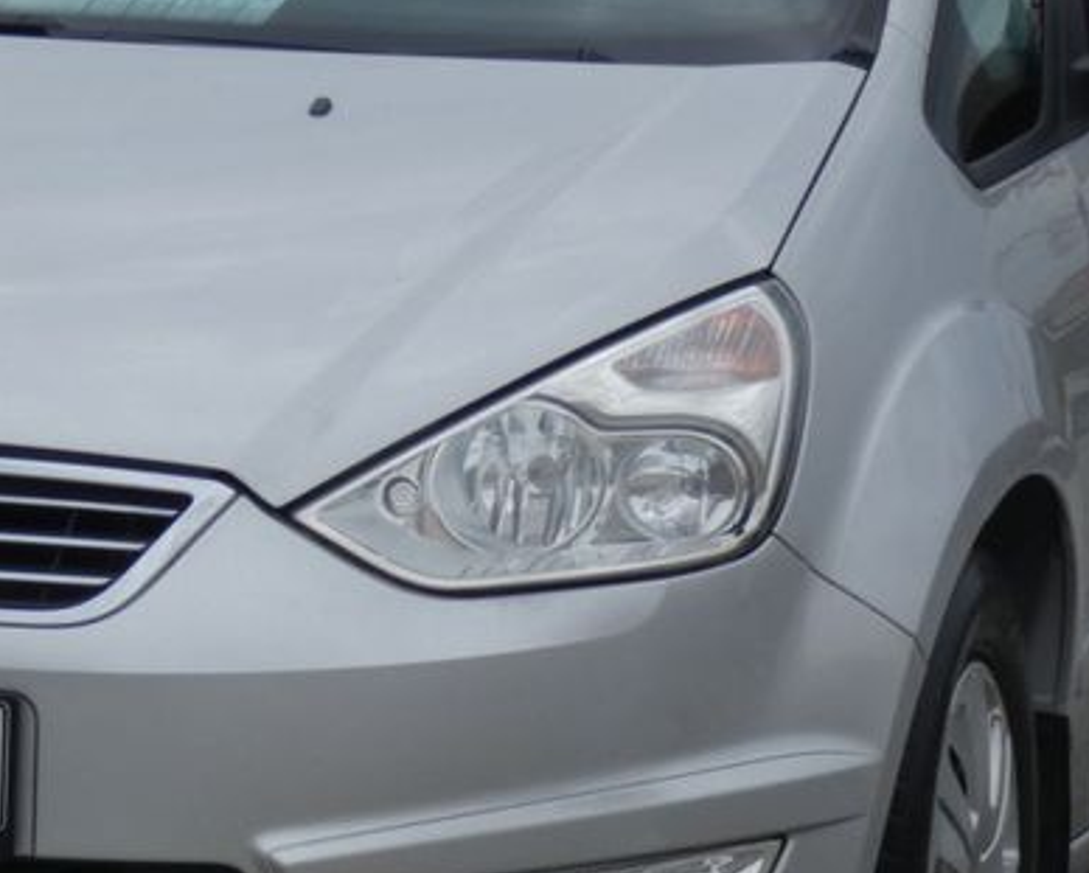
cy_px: 390
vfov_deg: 5.2
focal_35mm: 296
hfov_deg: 6.5
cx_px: 171
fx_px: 9547
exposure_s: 1/400
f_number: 5
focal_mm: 20.5
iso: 80
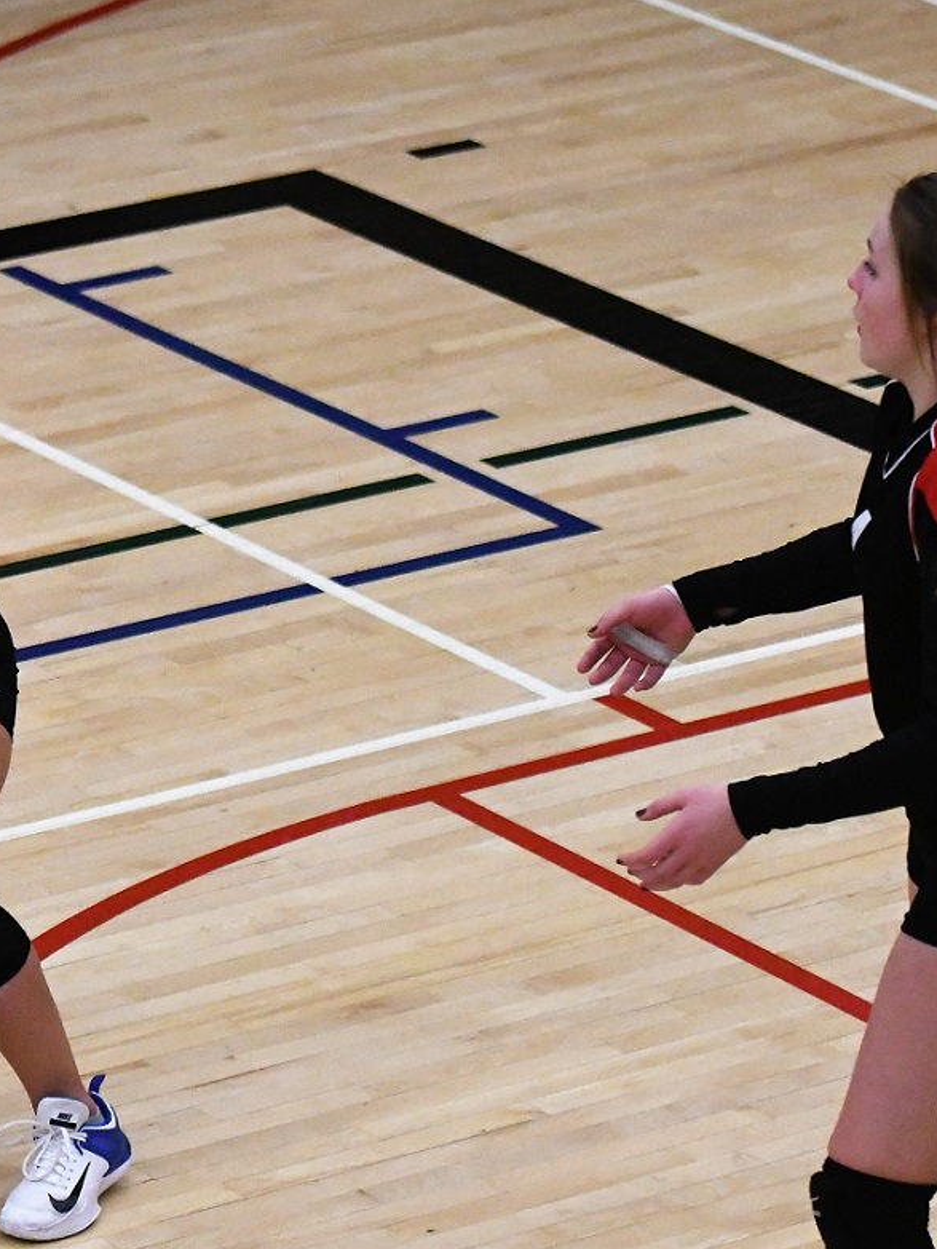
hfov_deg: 9.7
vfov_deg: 13.0
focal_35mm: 152
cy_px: 625
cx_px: 93
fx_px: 5483
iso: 5600
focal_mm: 70
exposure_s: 1/1000
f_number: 2.8
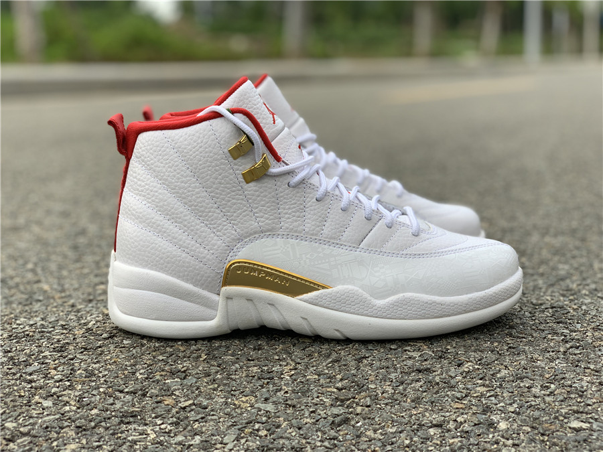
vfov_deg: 28.0
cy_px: 226
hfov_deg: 36.8
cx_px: 302
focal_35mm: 52
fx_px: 906
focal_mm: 6
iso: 16
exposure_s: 1/130
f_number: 2.4
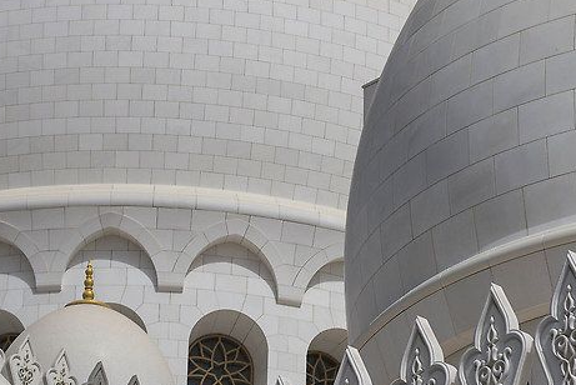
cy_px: 44
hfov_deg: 9.2
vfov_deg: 6.1
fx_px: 3586
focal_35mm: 224
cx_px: 419
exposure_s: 1/800
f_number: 5.6
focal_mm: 86
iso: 100
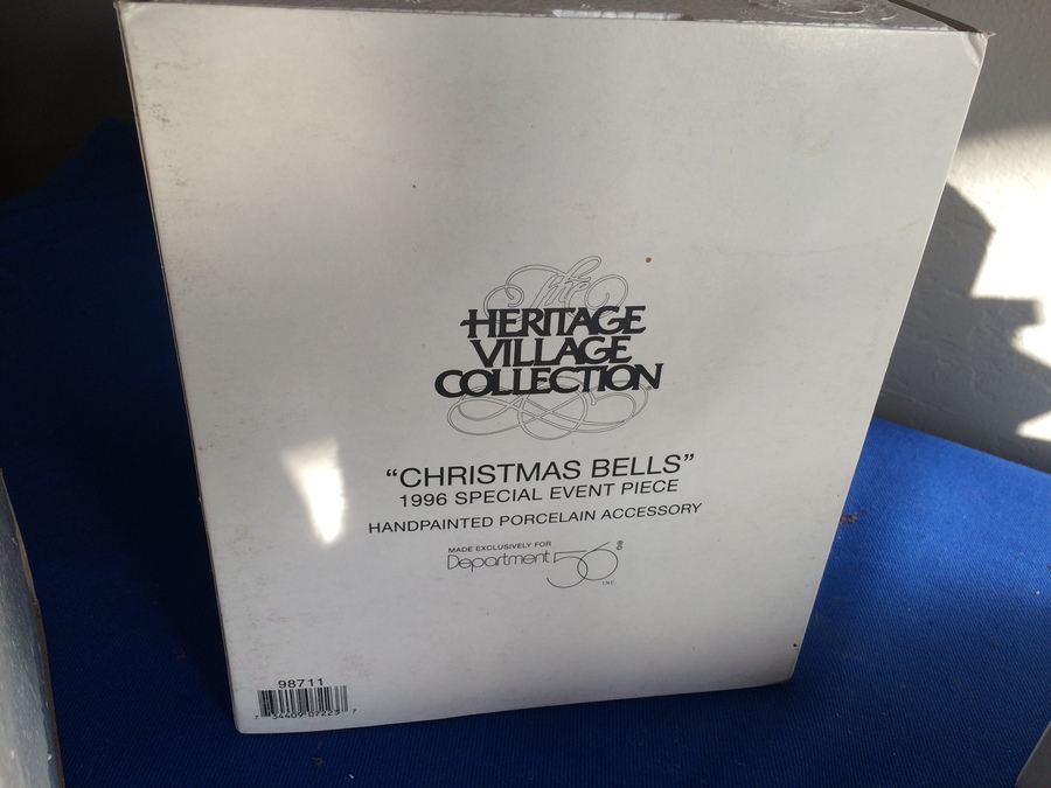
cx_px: 526
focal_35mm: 29
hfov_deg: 61.7
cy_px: 394
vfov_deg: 48.2
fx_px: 880
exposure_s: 1/141
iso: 32
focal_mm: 4.15
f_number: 2.2
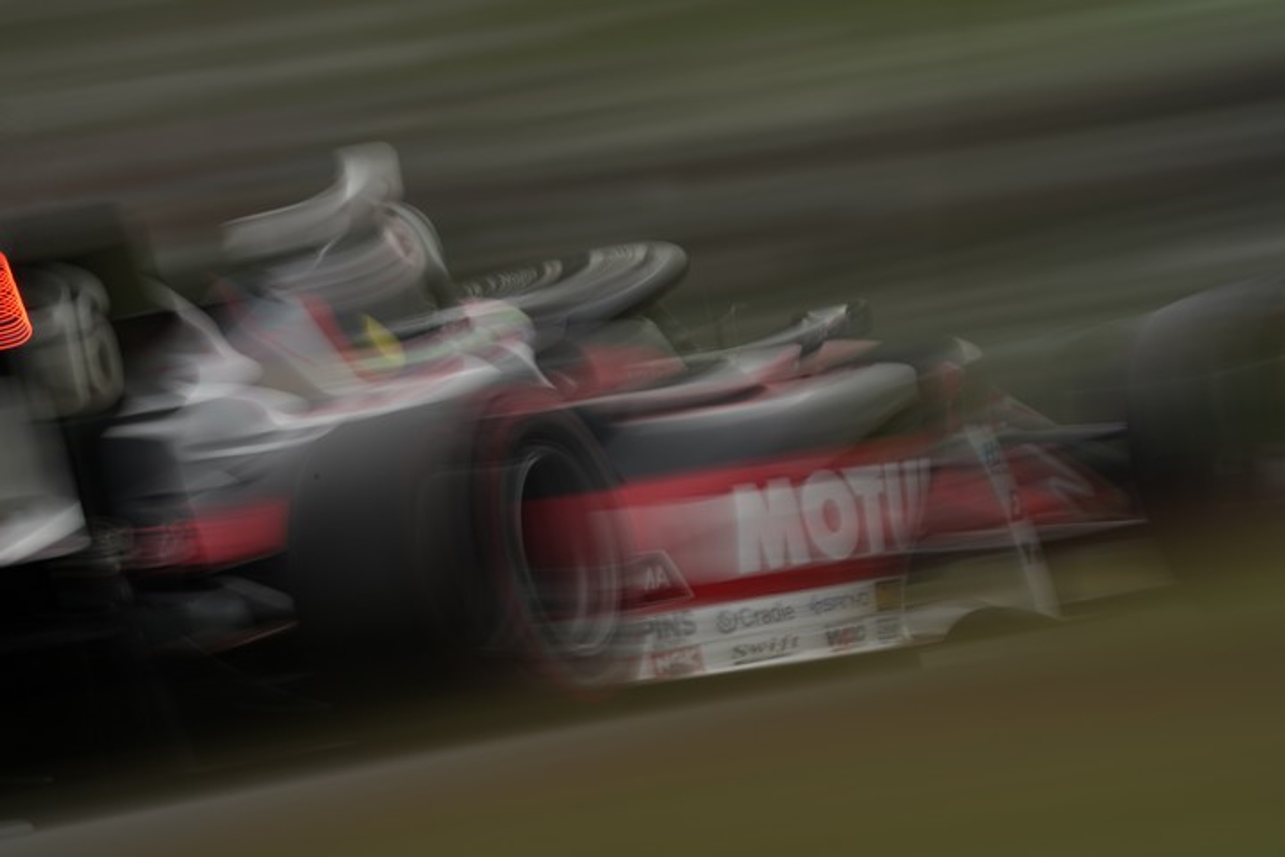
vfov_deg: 2.8
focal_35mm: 493
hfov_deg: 4.2
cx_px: 642
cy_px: 428
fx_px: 17596
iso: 50
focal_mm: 493
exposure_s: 1/8
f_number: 20
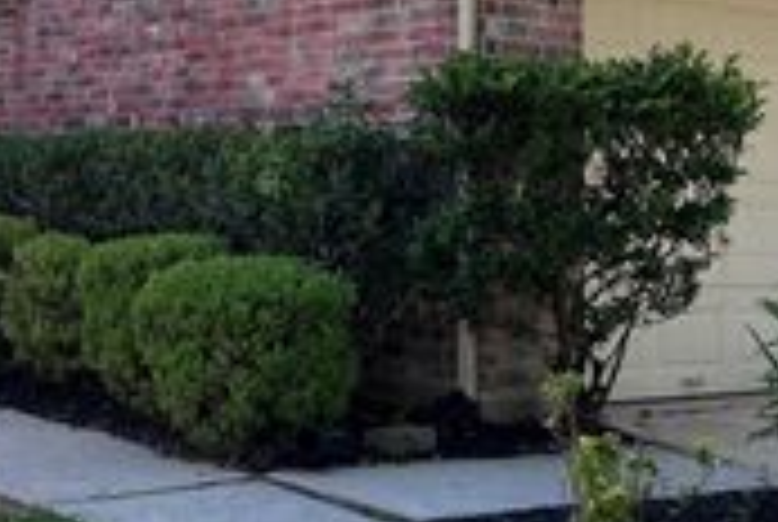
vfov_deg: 17.0
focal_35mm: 78
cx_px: 342
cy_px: -56
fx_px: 1689
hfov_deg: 25.9
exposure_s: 1/1488
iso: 50
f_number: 1.5
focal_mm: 5.7
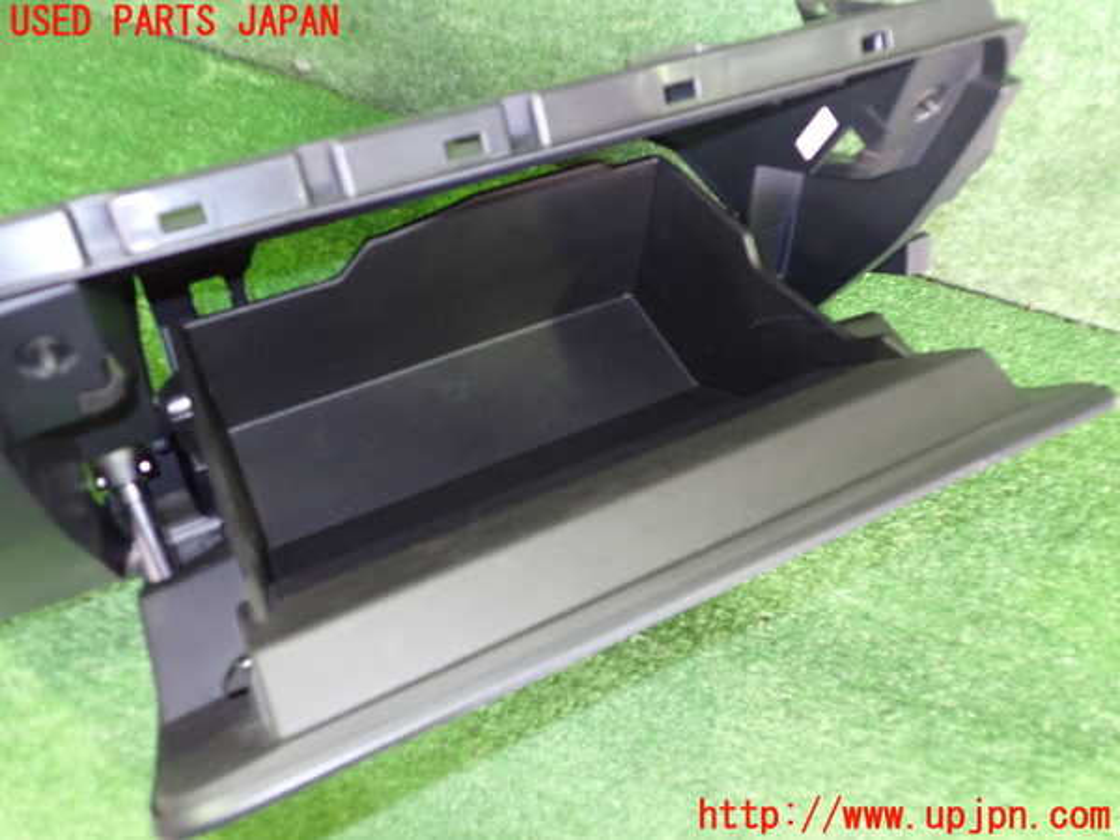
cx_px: 560
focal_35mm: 30
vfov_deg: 46.8
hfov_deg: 60.0
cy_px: 420
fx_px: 971
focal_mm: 5.4
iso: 800
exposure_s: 1/13
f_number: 2.3
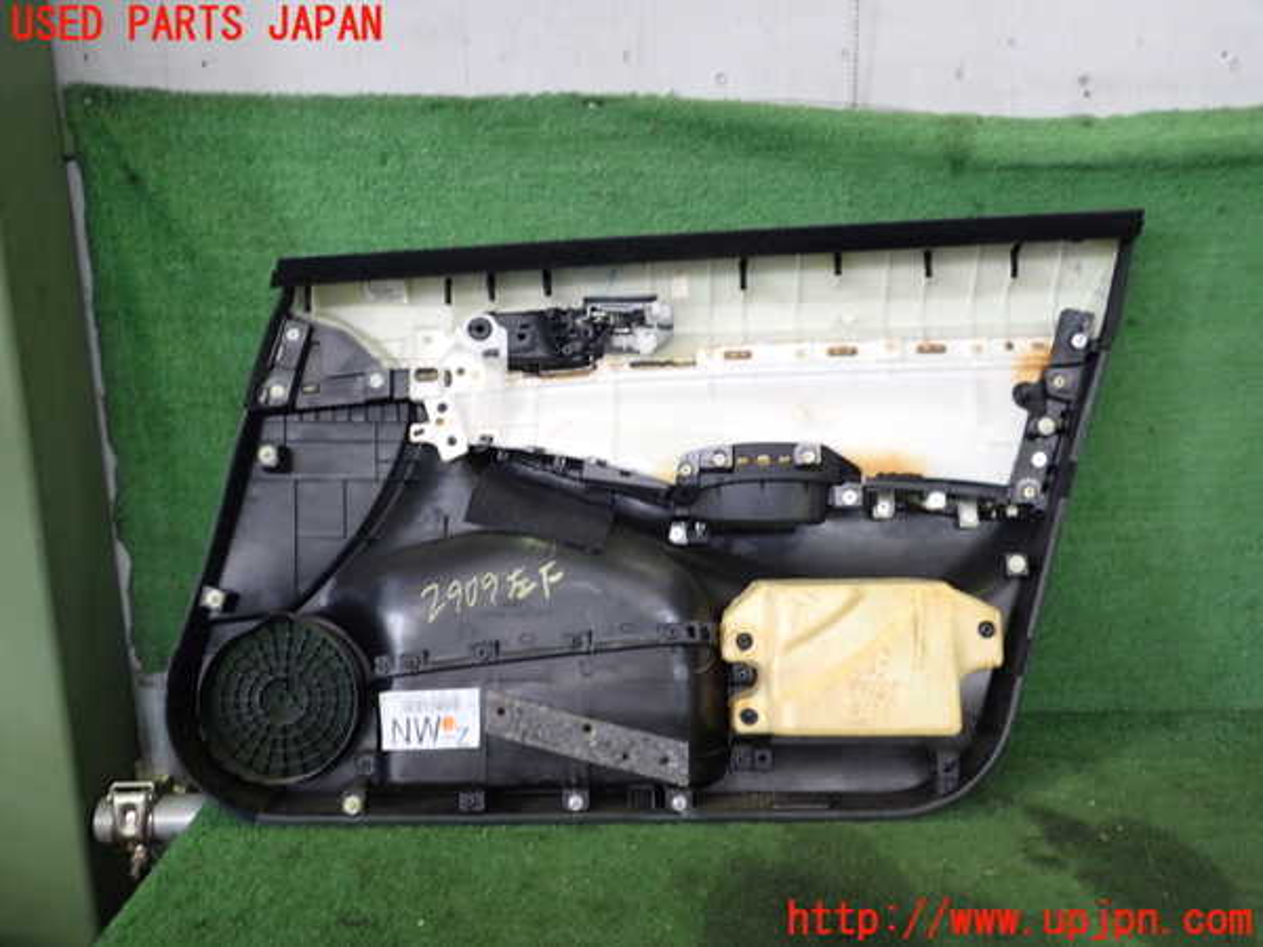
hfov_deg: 60.0
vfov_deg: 46.8
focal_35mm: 30
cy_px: 474
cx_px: 632
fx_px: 1095
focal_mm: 5.4
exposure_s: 1/40
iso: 200
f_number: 2.3
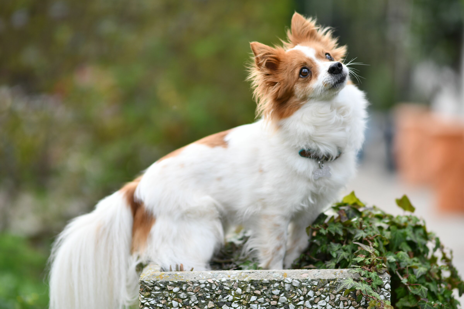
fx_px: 1637
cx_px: 232
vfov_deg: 10.8
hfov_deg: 16.1
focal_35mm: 127
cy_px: 154
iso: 100
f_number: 1.4
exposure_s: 1/1000
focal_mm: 85
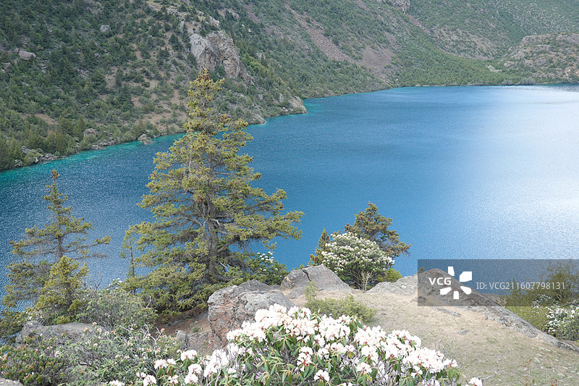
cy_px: 193
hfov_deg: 53.1
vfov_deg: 36.9
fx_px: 579
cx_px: 290
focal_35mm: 36
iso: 125
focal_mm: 13.29
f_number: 3.5
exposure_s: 1/160
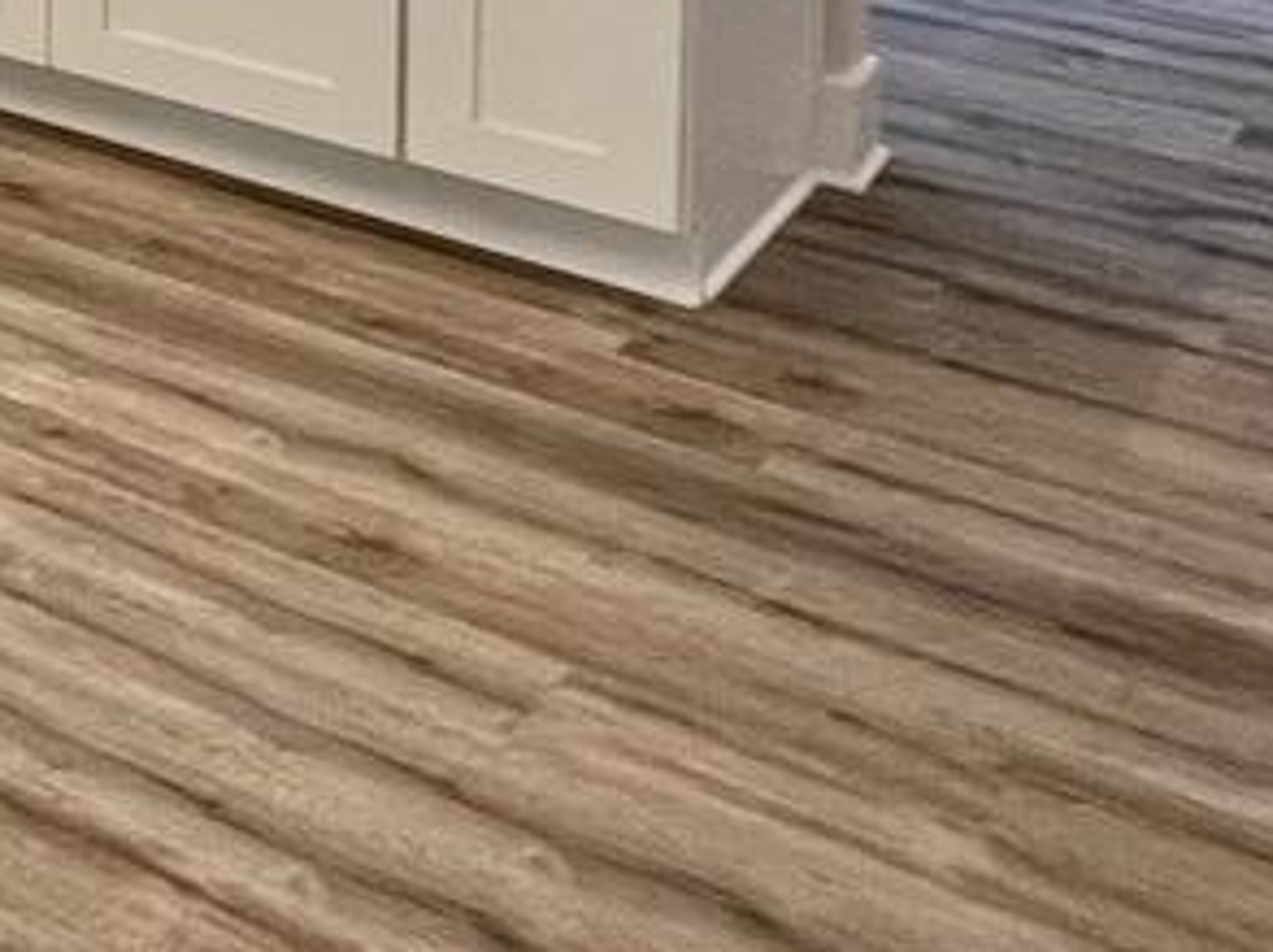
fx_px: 2351
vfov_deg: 18.6
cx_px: -1156
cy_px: -682
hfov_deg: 19.8
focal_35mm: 64
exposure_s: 1/120
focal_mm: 1.57
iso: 250
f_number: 1.8
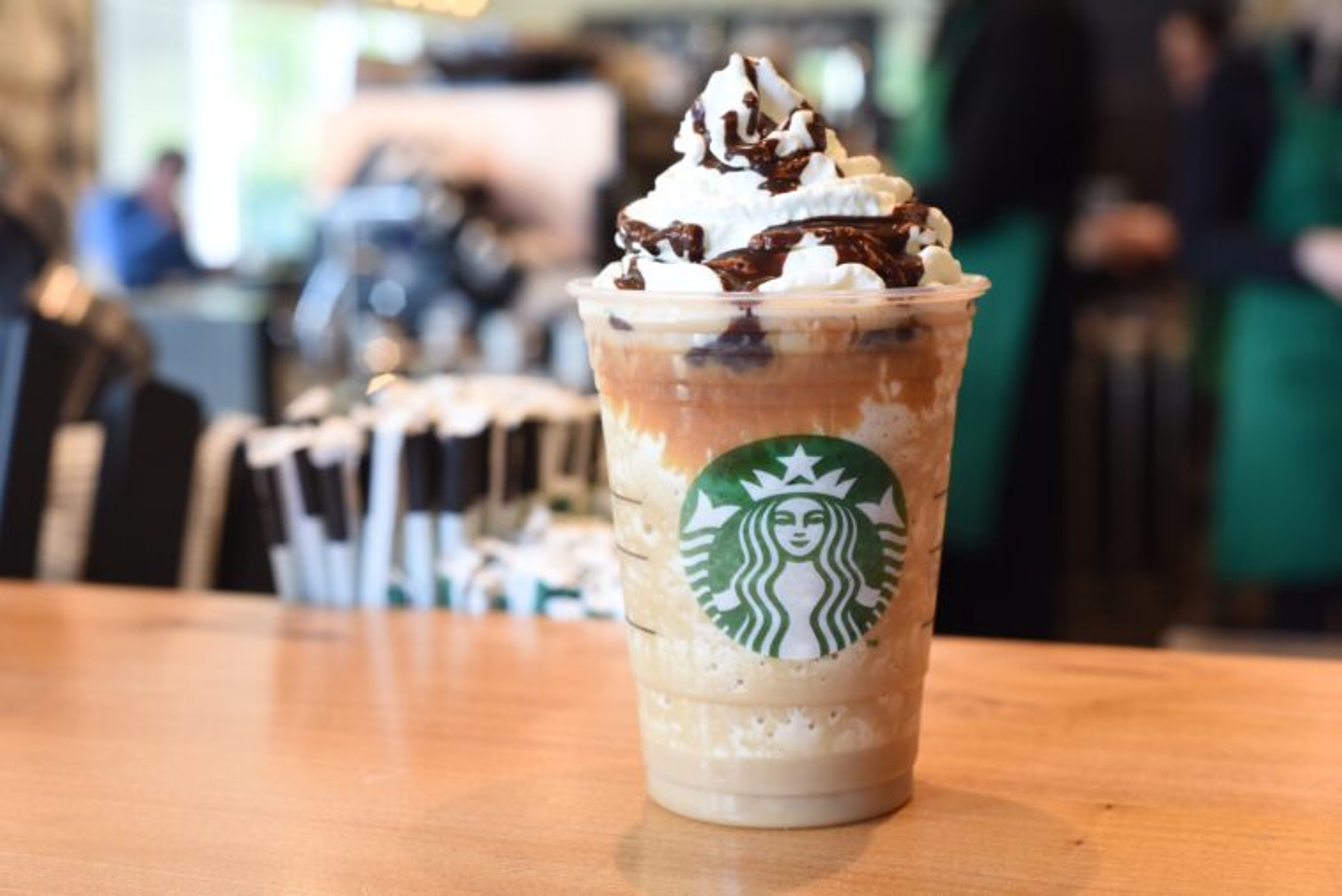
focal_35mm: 50
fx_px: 1864
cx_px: 671
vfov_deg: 27.0
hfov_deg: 39.6
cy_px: 448
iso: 1600
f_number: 5.6
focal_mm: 50
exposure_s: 1/125
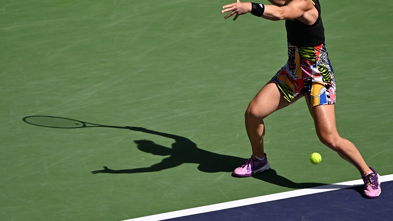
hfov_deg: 3.1
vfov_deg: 1.8
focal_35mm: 687
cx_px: 228
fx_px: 7159
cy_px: 83
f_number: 4
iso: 200
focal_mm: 350
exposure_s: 1/5000
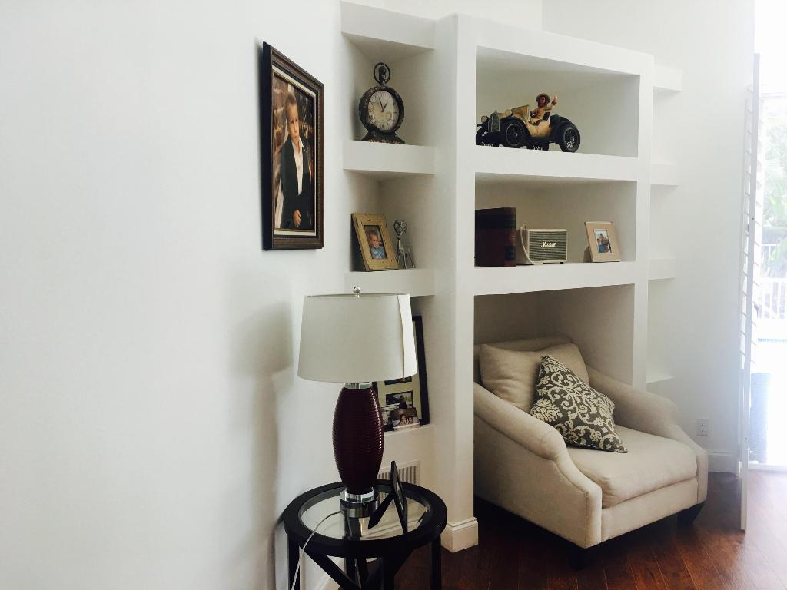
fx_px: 659
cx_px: 394
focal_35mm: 29
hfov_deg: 61.7
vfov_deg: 48.2
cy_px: 295
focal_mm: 4.15
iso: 25
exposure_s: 1/15
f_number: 2.2
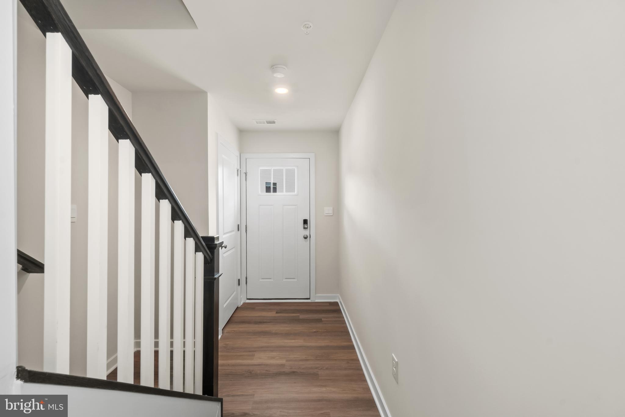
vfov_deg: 77.3
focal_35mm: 15
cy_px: 208
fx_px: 260
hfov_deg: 100.4
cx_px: 312
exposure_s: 4
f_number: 13
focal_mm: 10
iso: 100
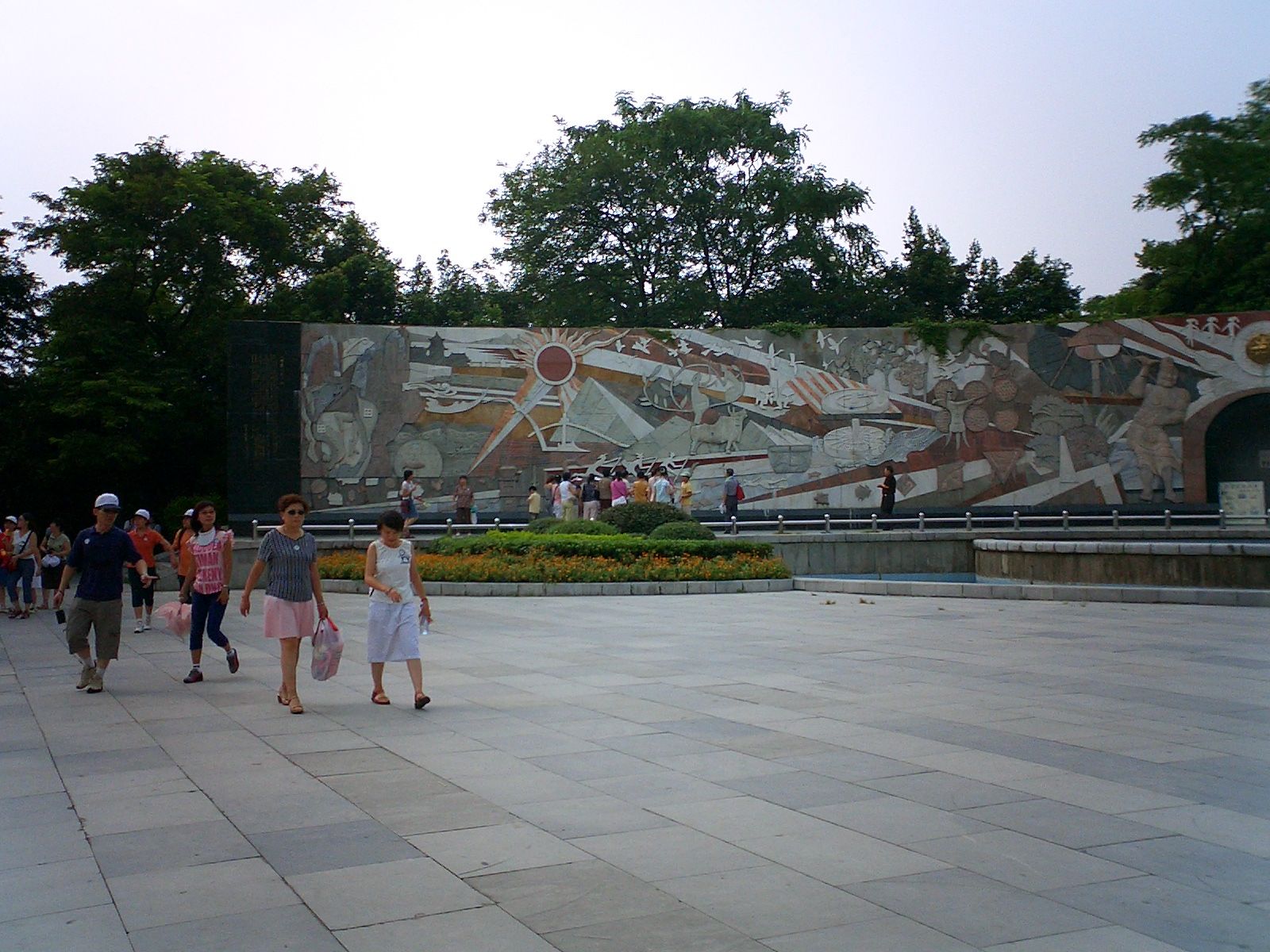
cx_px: 635
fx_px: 1357
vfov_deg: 38.7
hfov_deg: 50.1
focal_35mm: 37
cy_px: 476
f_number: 3.5
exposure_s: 1/640
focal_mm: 5.6
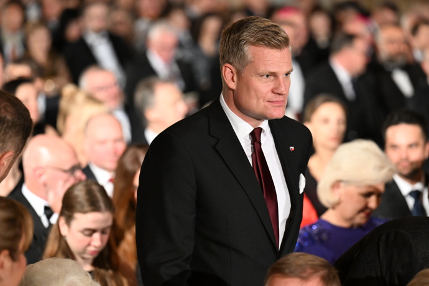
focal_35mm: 200
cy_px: 143
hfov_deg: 10.3
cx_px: 214
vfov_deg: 6.9
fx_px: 2383
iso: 8000
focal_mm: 200
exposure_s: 1/200
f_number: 4
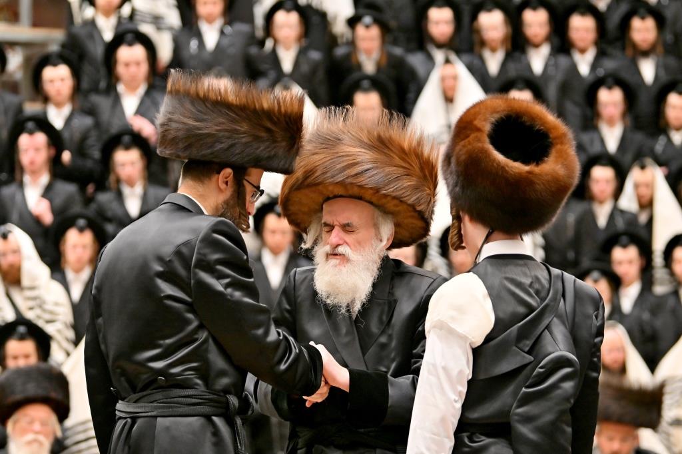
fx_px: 3181
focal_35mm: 168
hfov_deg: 12.2
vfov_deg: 8.2
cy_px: 227
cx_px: 341
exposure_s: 1/320
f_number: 2.8
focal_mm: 112
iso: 400
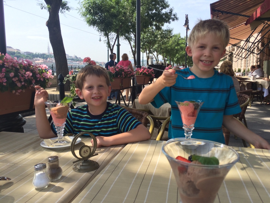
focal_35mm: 29
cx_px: 135
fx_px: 226
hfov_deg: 61.7
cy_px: 102
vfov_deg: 48.2
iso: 32
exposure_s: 1/933
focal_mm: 4.15
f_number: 2.2
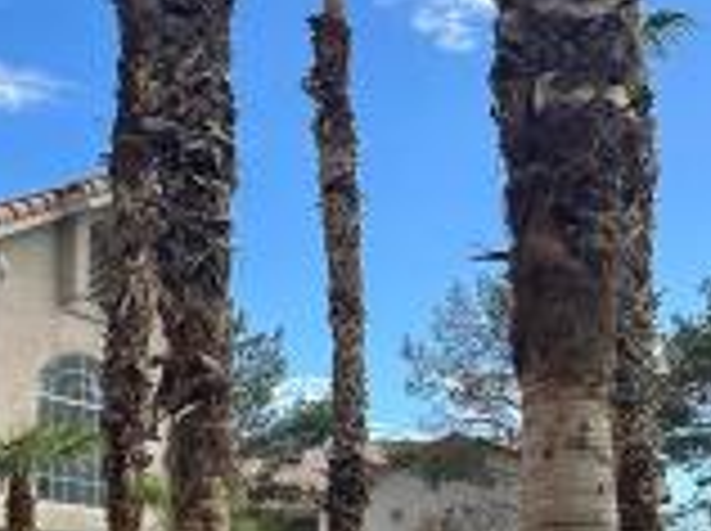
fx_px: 1354
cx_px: -94
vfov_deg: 21.1
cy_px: 576
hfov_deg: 26.8
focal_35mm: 66
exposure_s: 1/1808
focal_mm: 5.7
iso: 50
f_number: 1.5
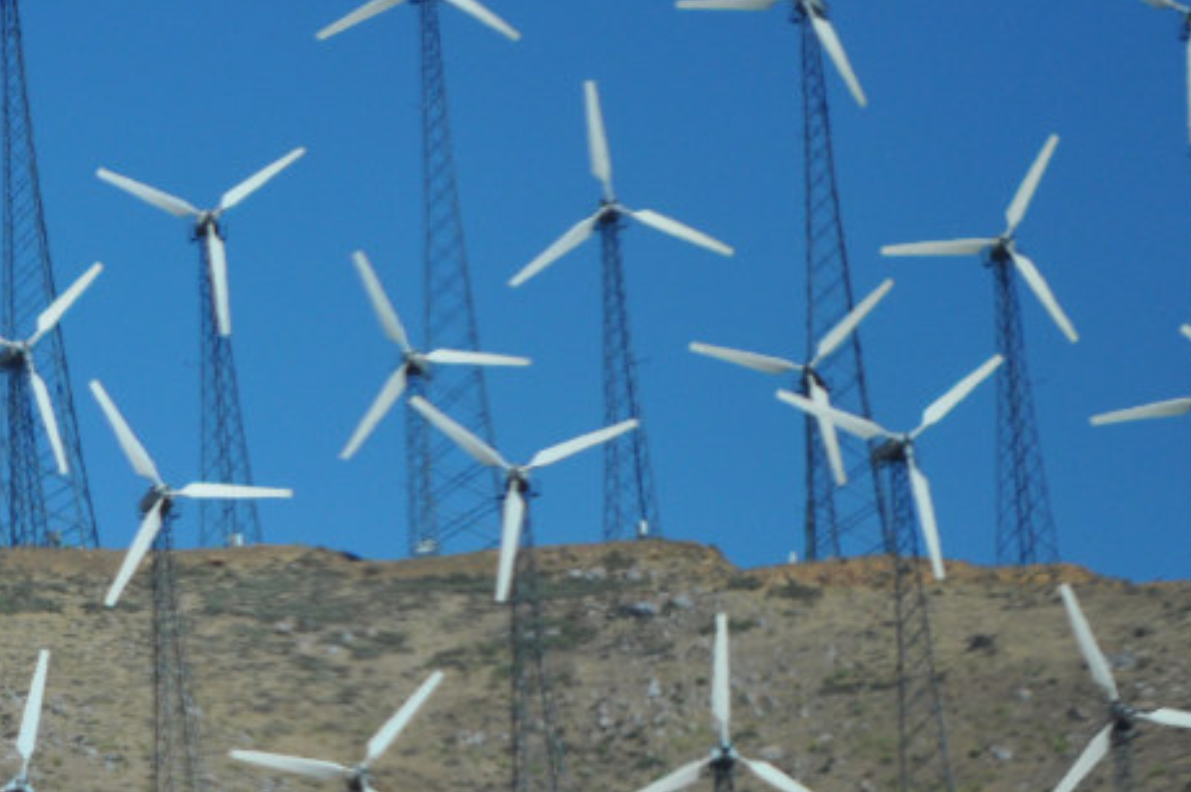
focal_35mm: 652
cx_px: 119
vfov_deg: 2.1
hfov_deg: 3.2
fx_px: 21554
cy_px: 603
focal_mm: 200
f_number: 5.6
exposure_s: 1/2000
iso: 250
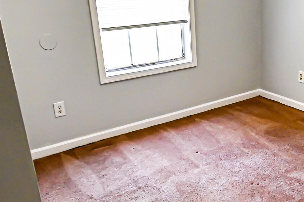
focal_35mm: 42
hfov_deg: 43.8
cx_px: 251
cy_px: 106
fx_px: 354
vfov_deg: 31.9
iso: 1000
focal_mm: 10
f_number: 4.5
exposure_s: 1/125
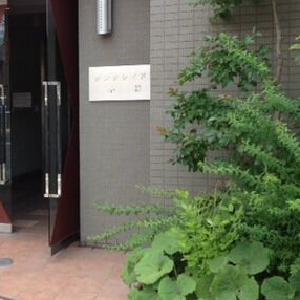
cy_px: 133
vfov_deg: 26.5
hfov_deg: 26.0
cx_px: 56
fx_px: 637
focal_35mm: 65
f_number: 2.4
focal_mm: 4.28
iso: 50
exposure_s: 1/298
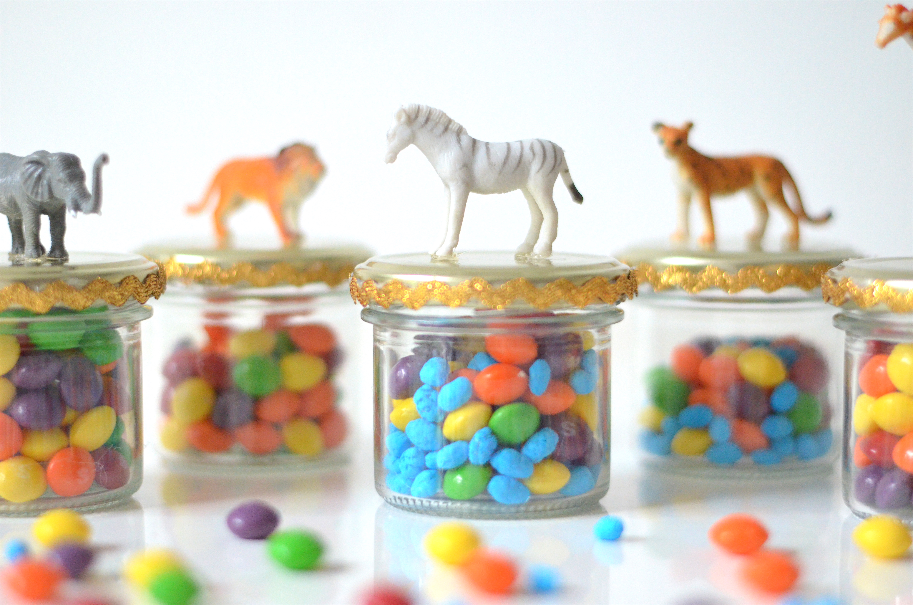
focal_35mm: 75
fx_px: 1898
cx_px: 456
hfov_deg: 27.0
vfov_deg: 18.1
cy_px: 302
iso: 3200
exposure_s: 1/1250
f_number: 1.8
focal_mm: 50
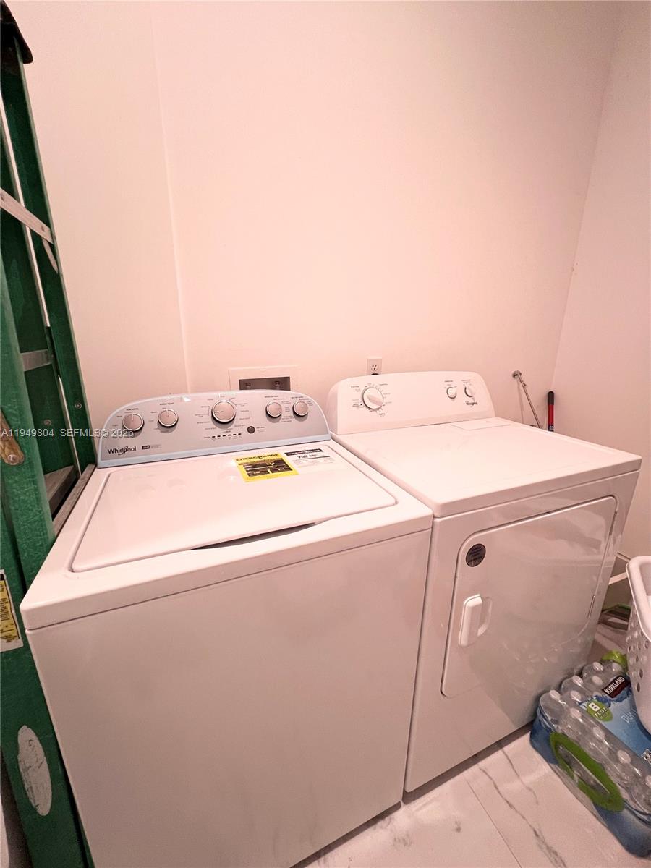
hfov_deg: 89.9
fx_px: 326
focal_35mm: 13
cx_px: 326
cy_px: 434
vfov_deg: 106.2
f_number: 1.8
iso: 160
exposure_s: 1/60
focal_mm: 1.57
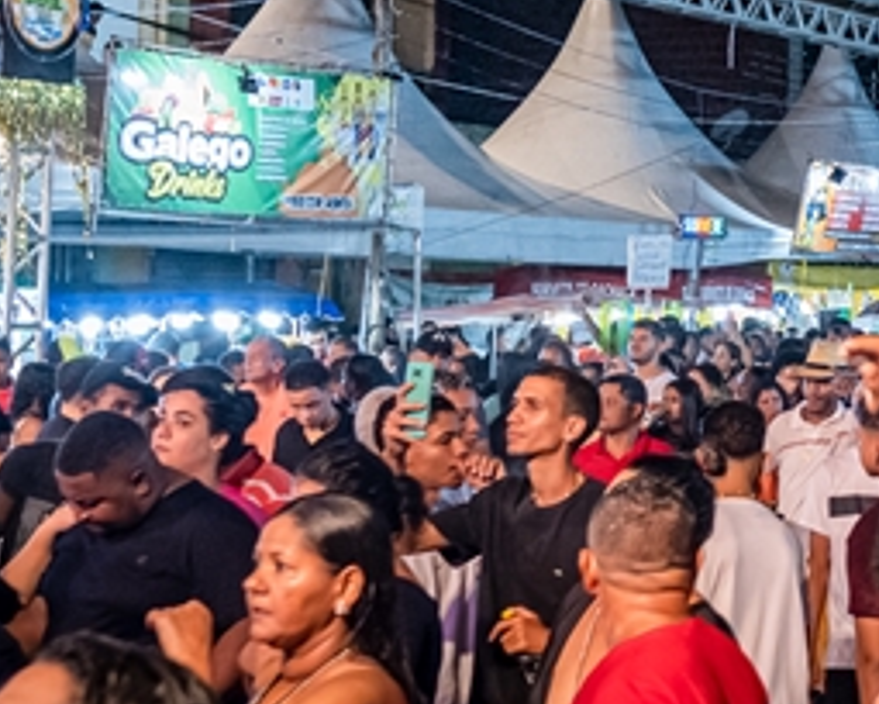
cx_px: 1215
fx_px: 2549
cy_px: 173
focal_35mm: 98
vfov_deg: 15.6
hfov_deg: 18.0
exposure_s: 1/160
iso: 2500
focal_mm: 24
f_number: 2.8
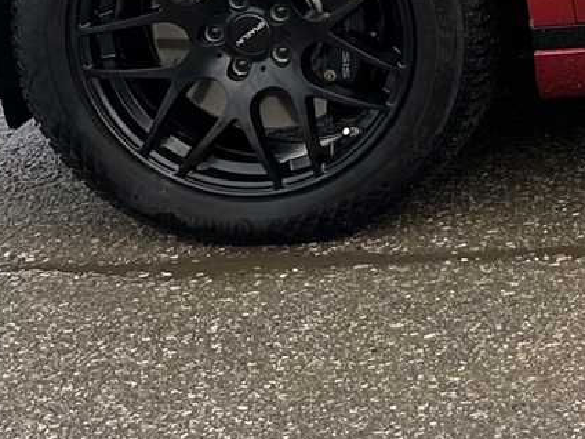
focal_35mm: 116
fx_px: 1960
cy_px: -195
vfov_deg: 12.2
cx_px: 1130
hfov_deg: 14.4
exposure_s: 1/401
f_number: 1.78
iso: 80
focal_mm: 6.86
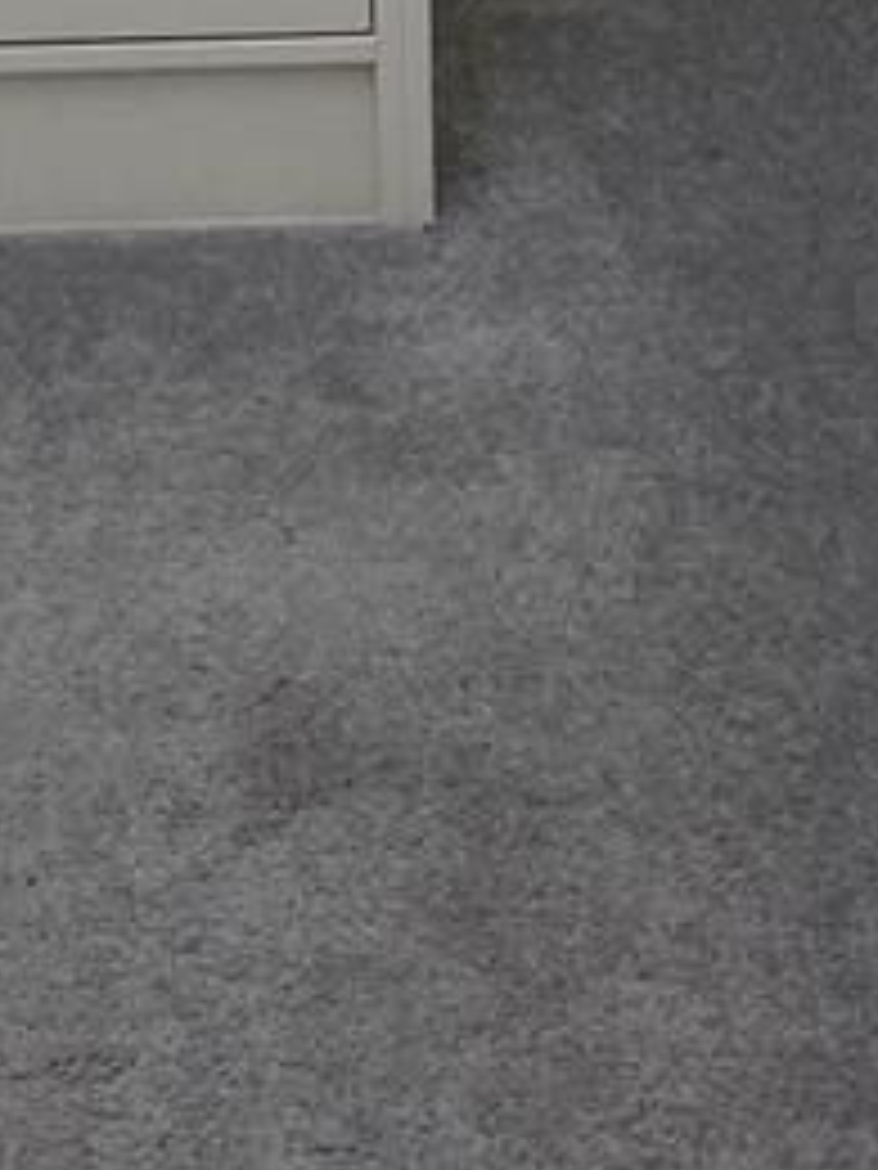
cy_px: -1166
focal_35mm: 120
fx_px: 4058
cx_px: -324
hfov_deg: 11.9
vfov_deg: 13.9
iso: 80
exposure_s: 1/120
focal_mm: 4.25
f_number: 1.8
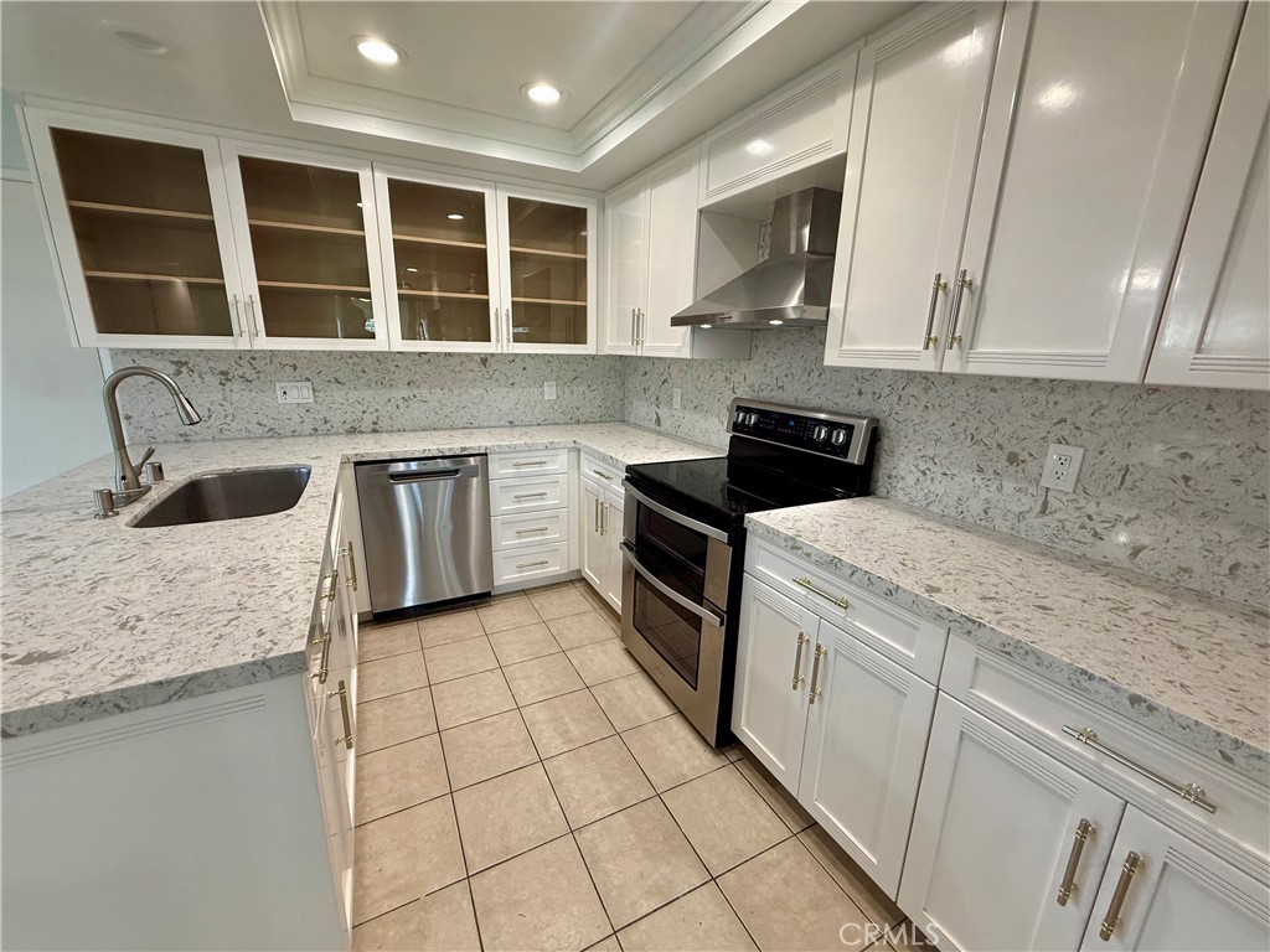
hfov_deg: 102.1
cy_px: 476
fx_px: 514
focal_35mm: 14
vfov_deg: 85.7
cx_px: 635
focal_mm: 2.22
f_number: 2.2
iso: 250
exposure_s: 1/120
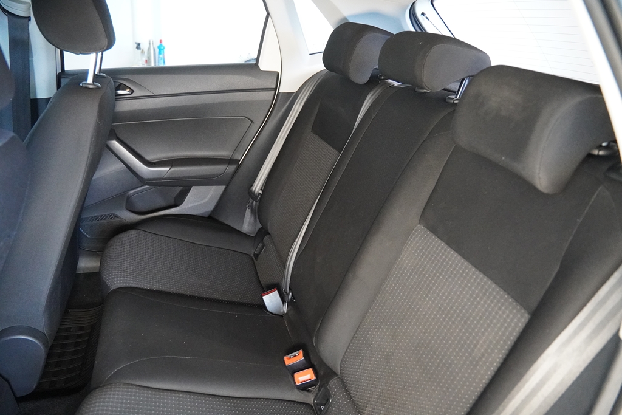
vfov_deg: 50.4
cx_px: 311
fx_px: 441
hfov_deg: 70.4
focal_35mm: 26
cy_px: 208
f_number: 2.8
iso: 6400
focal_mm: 17
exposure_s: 1/160
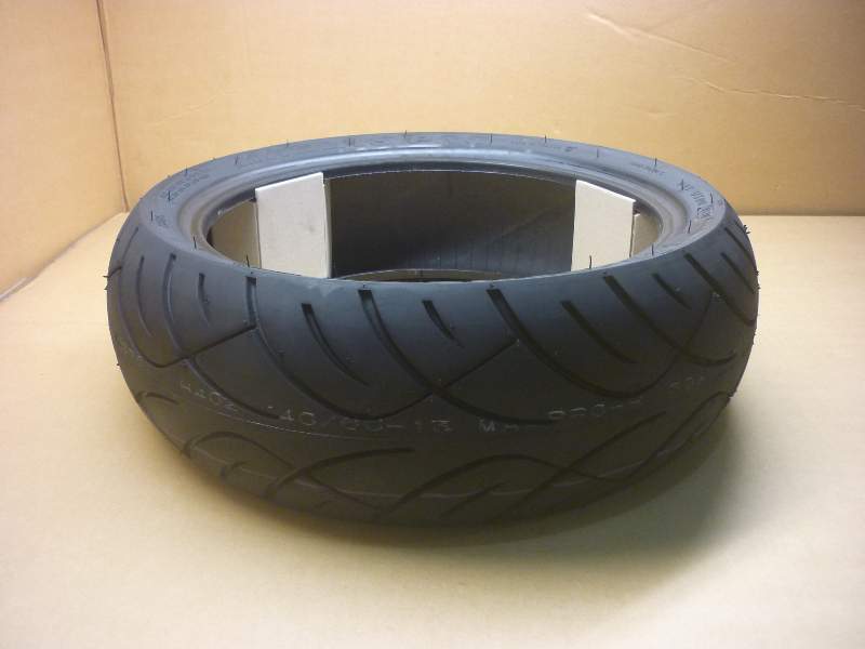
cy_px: 324
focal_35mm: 33
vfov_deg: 42.9
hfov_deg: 55.4
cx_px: 432
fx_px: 825
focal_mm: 5.5
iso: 200
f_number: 2.8
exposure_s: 1/30
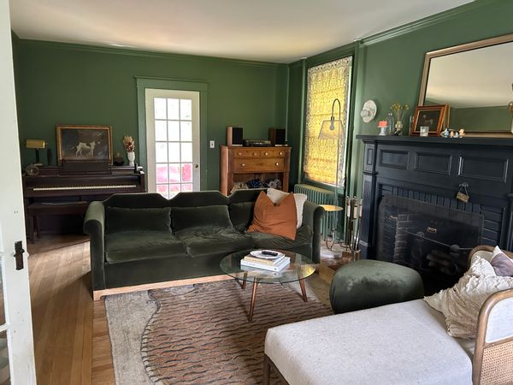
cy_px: 192
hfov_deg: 67.3
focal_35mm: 26
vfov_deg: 53.1
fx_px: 385
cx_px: 256
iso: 500
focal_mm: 5.7
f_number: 1.5
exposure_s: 1/55
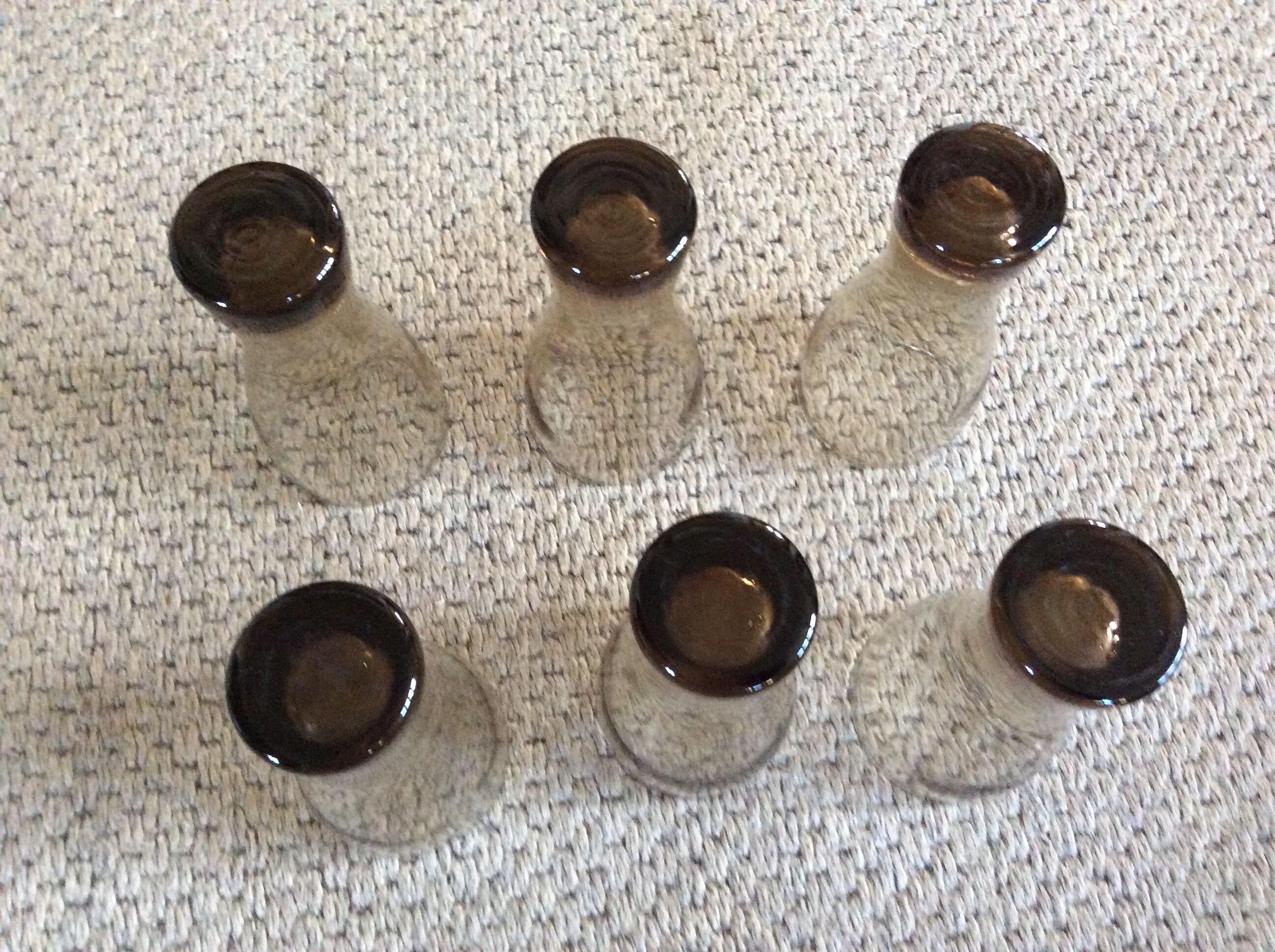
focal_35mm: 32
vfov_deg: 44.1
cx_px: 638
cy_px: 476
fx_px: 1177
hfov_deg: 56.9
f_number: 2.4
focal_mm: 3.3
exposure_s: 1/17
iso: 320
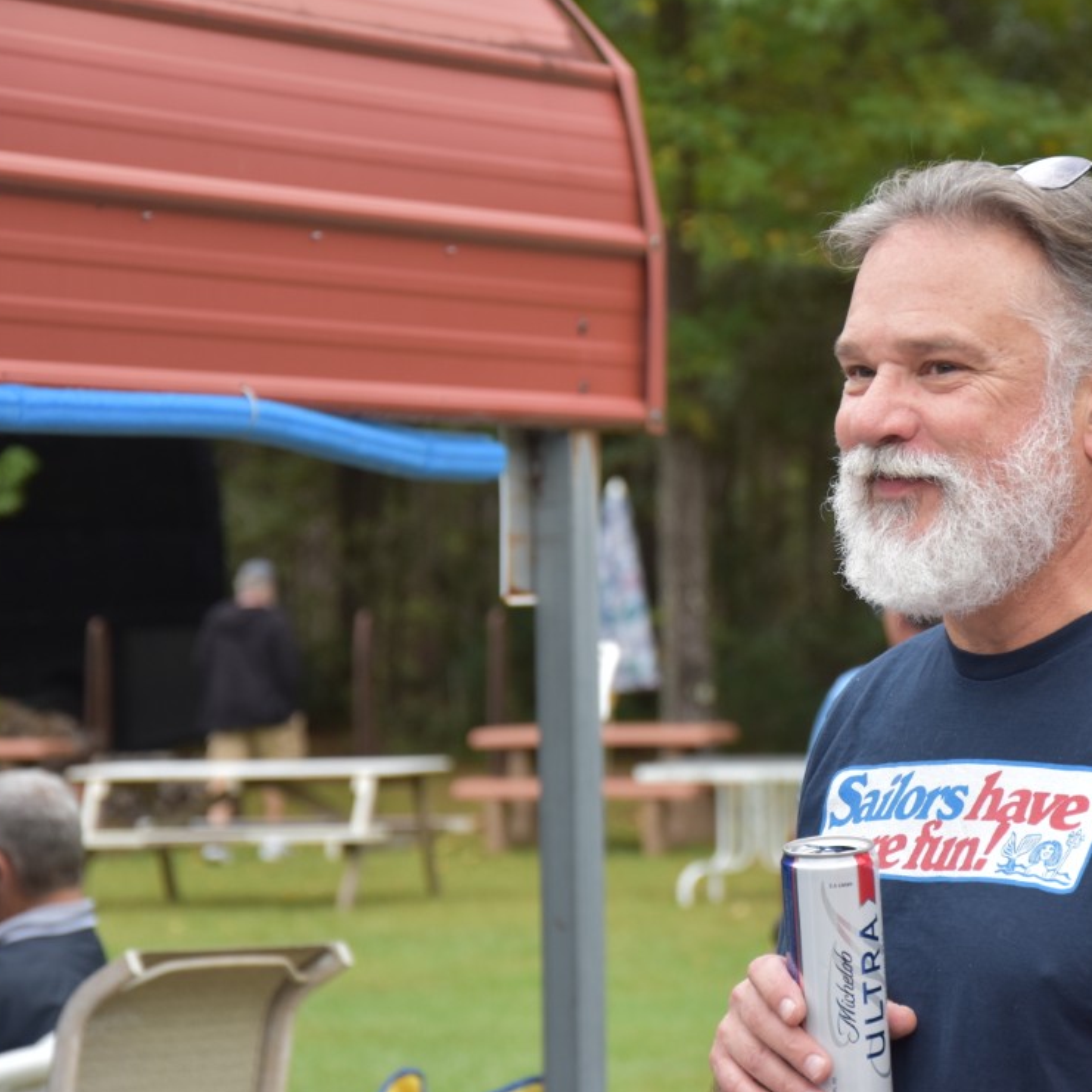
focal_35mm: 149
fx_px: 5306
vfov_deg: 11.8
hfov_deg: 11.7
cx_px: 756
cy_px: 535
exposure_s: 1/500
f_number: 5.3
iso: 400
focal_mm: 75
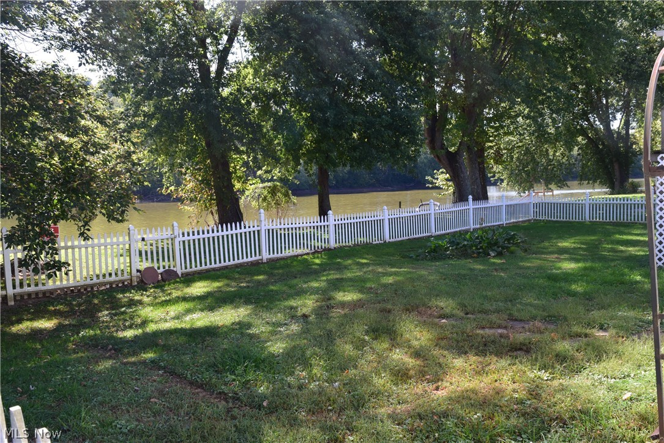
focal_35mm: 30
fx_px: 553
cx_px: 332
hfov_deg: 61.9
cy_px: 222
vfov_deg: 43.6
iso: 400
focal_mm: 20
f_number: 9
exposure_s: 1/160
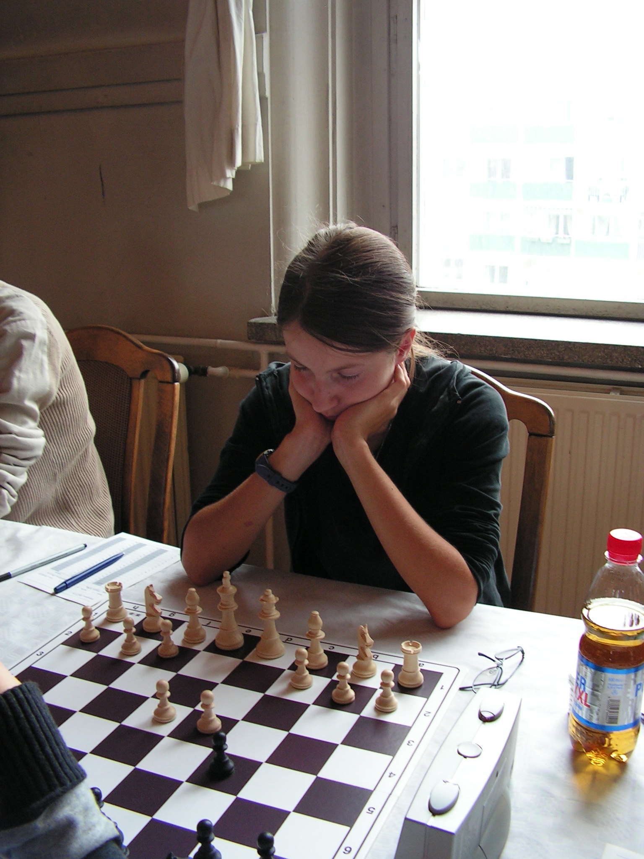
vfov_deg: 51.4
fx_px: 893
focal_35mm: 36
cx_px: 322
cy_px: 430
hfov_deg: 39.7
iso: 100
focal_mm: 6
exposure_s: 1/40
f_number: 3.2
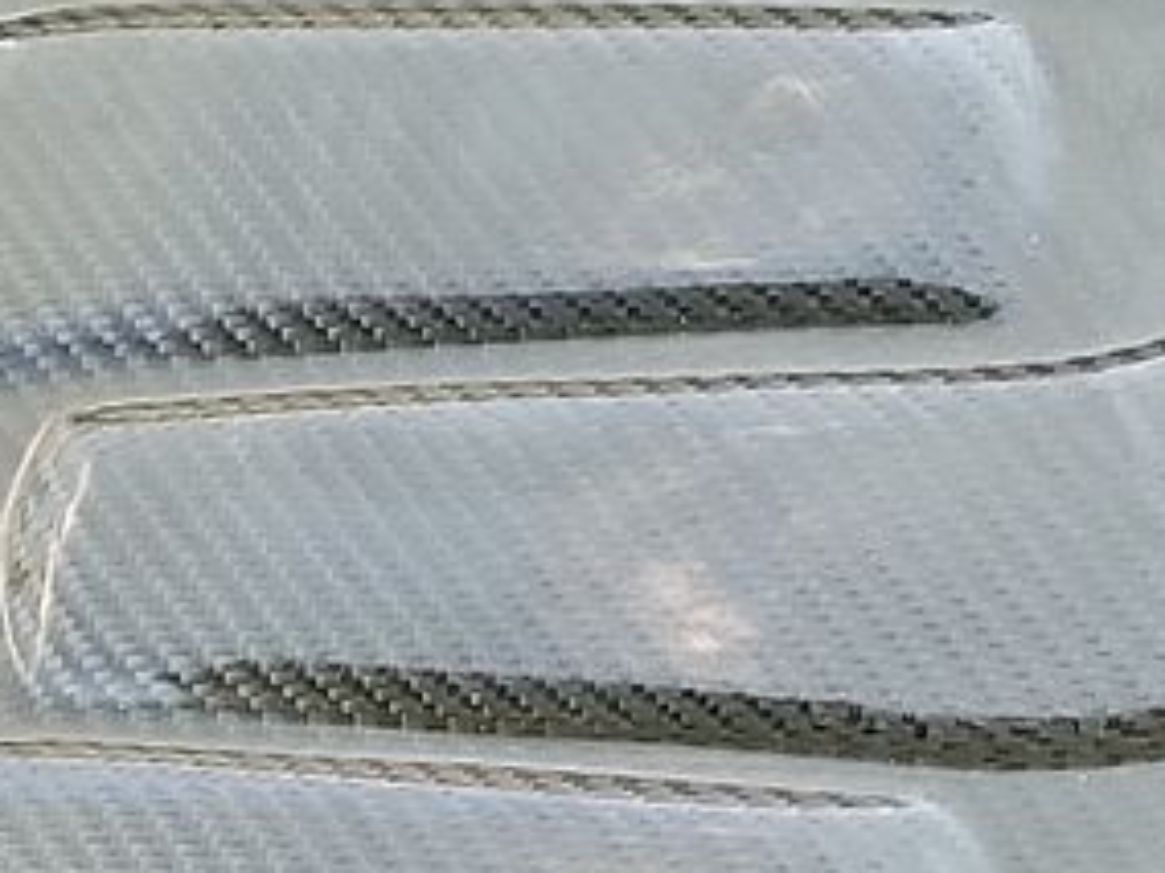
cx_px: 1087
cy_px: 1250
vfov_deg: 10.6
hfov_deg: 14.4
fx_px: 4543
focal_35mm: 135
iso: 414
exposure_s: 1/59
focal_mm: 6.7
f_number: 1.8
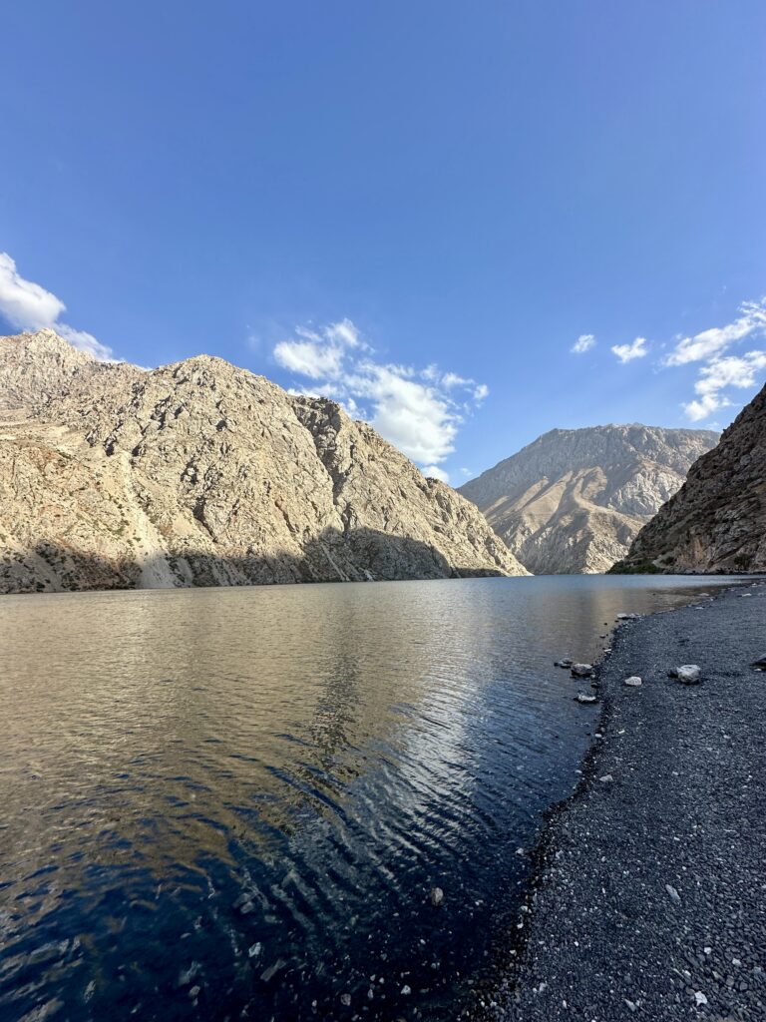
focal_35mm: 14
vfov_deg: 102.1
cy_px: 511
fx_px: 413
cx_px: 383
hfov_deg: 85.7
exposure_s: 1/1289
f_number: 2.2
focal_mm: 2.22
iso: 40
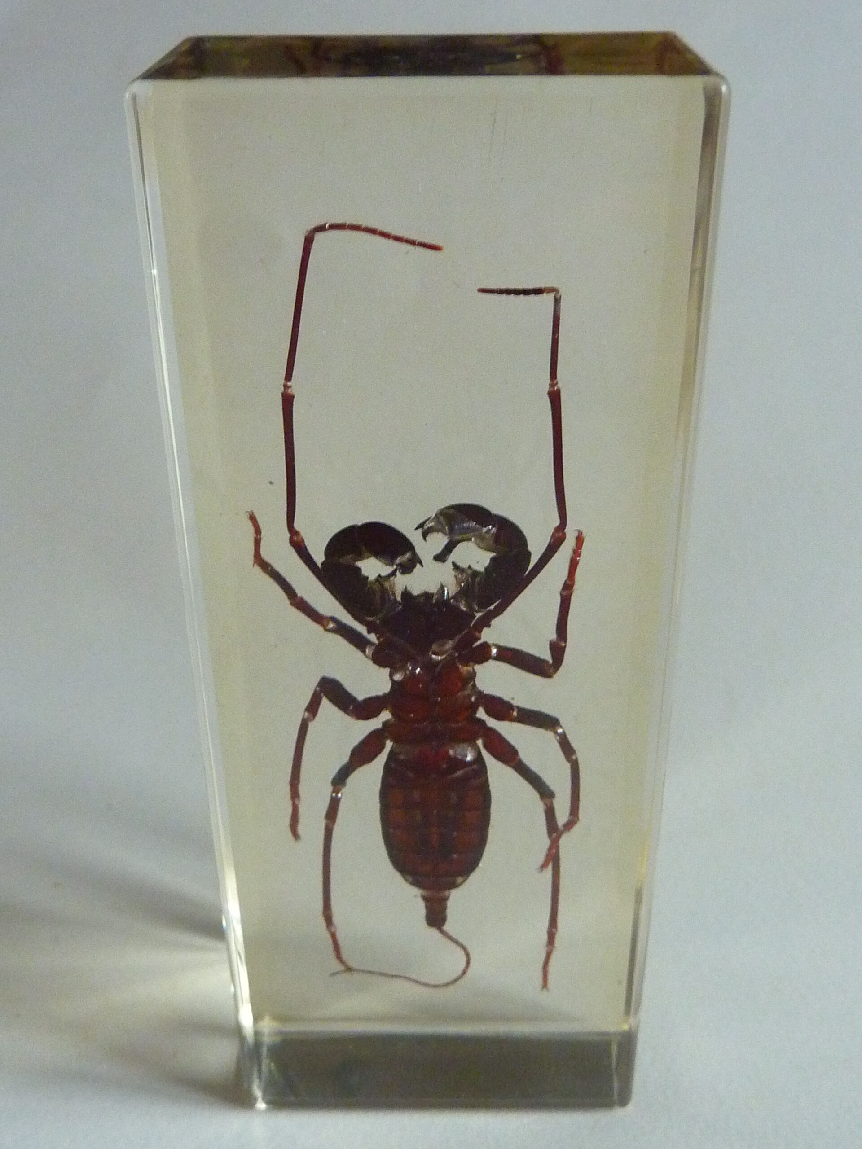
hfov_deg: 39.7
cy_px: 574
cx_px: 431
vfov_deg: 51.4
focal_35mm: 36
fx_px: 1195
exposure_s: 1/10
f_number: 3.3
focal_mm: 4.1
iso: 400
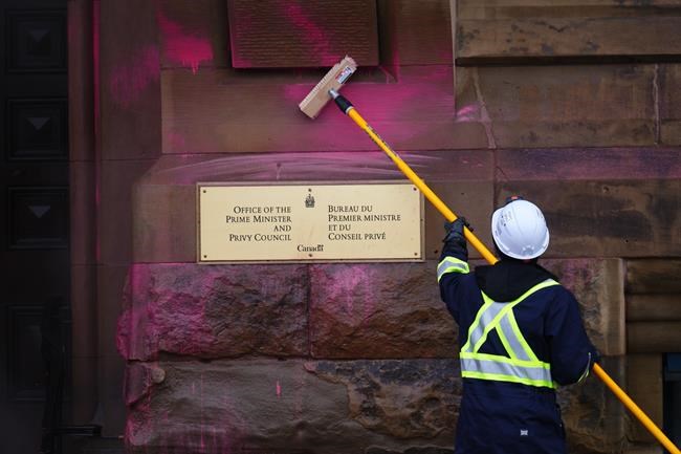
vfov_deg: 4.9
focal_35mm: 280
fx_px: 5295
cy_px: 227
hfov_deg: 7.4
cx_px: 340
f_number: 4
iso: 125
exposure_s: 1/320
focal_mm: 280
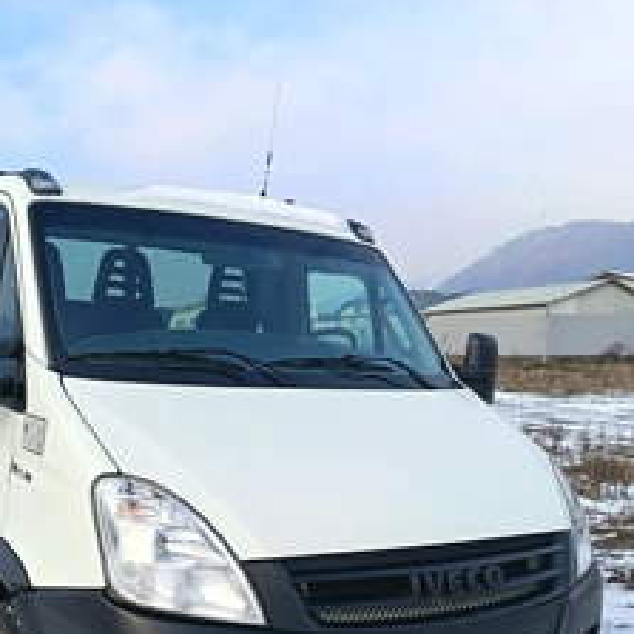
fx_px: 787
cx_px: 222
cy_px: 424
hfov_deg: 43.4
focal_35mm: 38
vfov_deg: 43.2
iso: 100
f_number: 1.75
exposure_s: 1/373
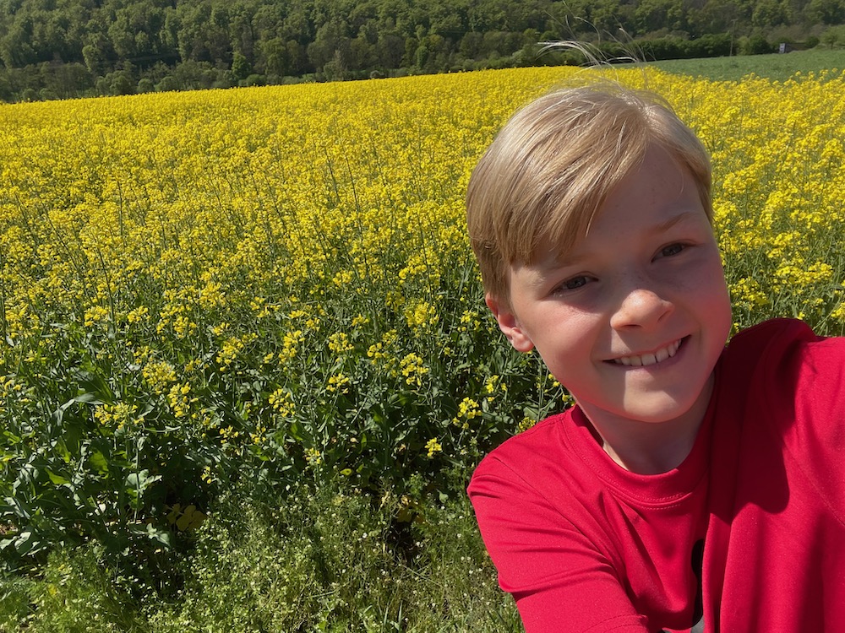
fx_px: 561
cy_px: 316
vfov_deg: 58.9
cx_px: 422
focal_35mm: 23
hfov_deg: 73.9
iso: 25
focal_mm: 2.71
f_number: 2.2
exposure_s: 1/628
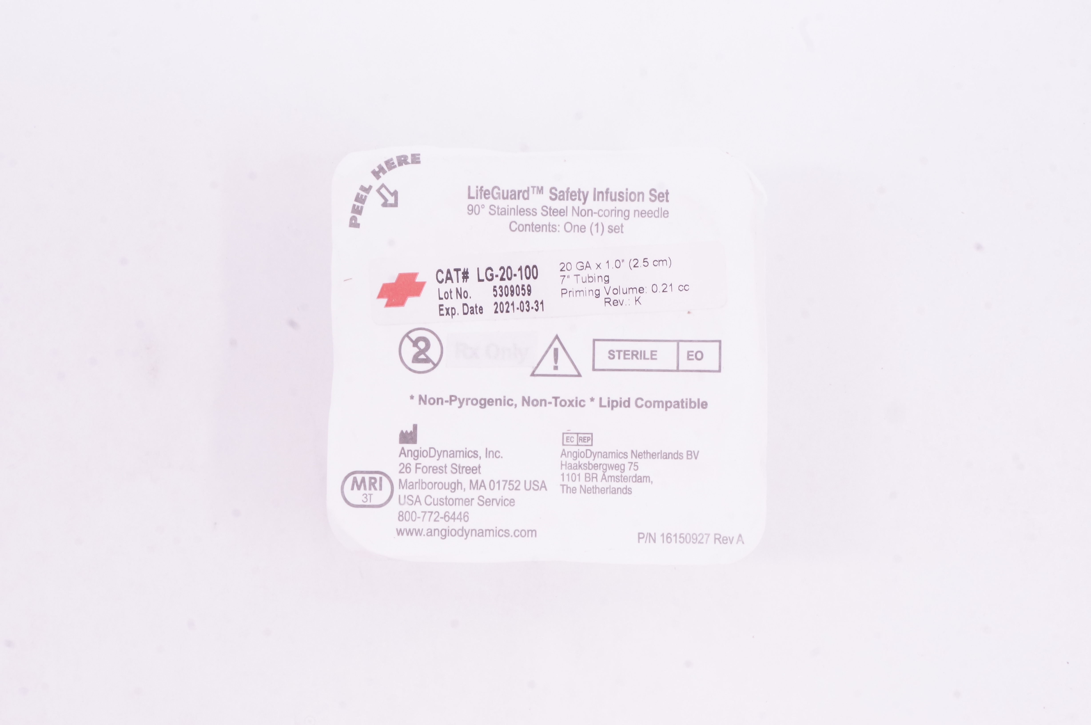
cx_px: 546
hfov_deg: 36.0
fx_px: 1680
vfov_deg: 24.3
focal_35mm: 56
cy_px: 362
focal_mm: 37
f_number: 20
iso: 1600
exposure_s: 1/20
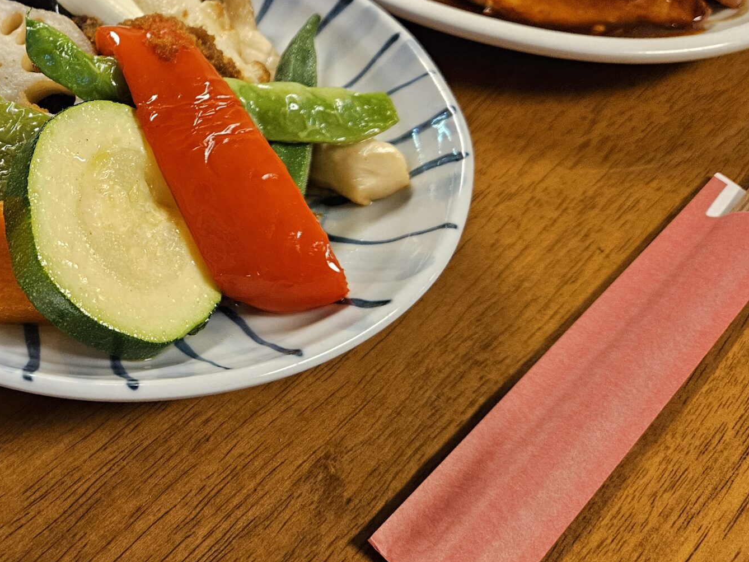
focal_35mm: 44
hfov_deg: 39.7
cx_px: 69
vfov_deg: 32.2
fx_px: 952
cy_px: 137
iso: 640
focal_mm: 5.4
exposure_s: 1/100
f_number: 1.8
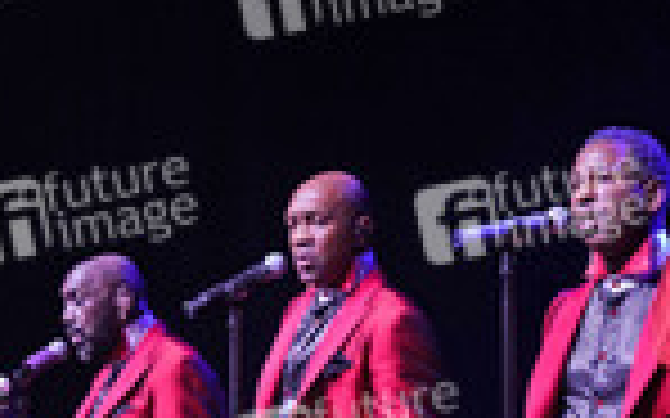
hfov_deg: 11.9
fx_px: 3212
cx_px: 411
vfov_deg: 7.4
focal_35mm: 176
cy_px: 548
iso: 1600
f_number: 5.6
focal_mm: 57
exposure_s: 1/160
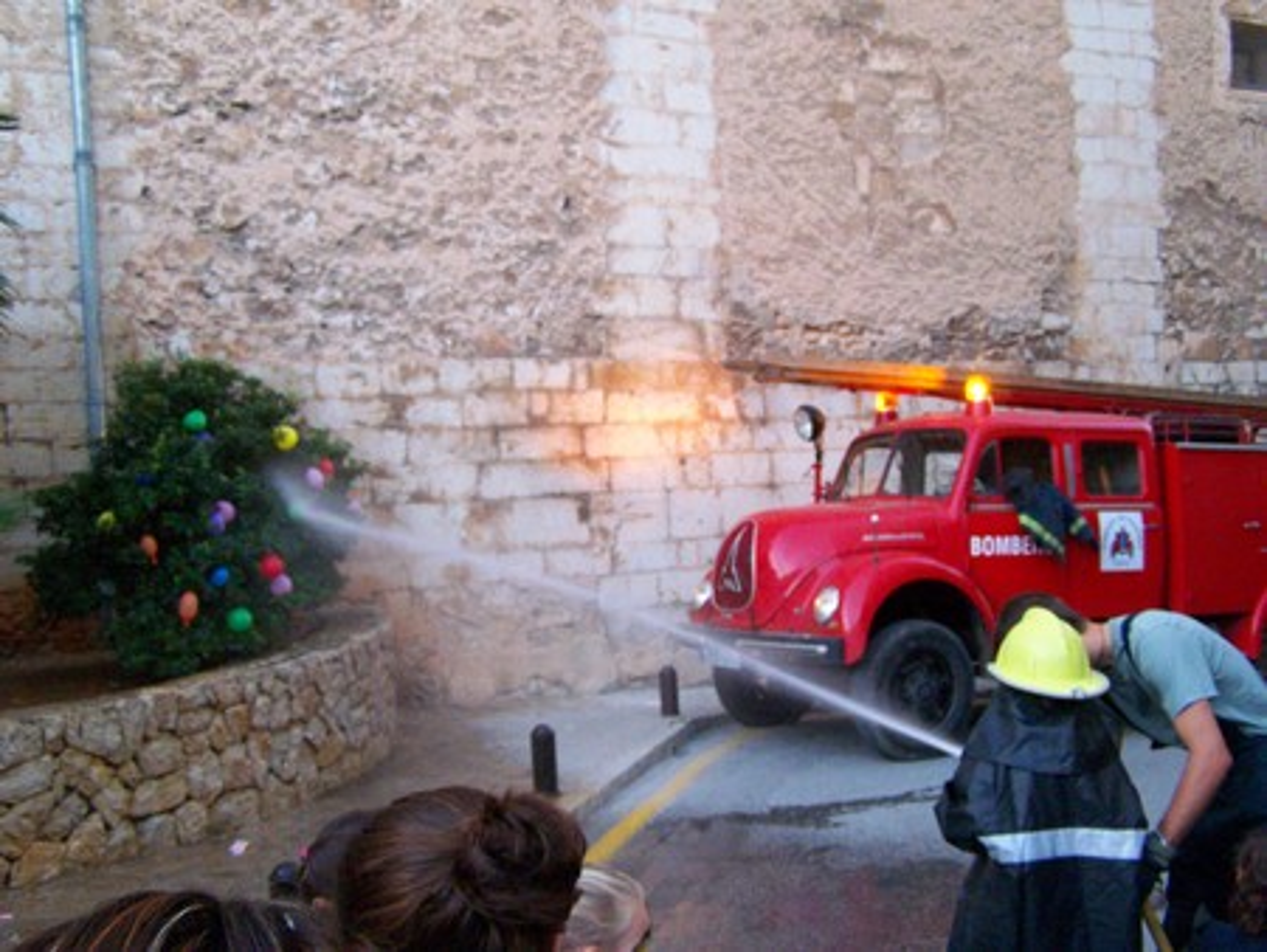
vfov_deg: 37.8
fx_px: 1392
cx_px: 634
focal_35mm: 38
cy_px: 476
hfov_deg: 49.0
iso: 400
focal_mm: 6.3
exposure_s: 1/50
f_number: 2.8
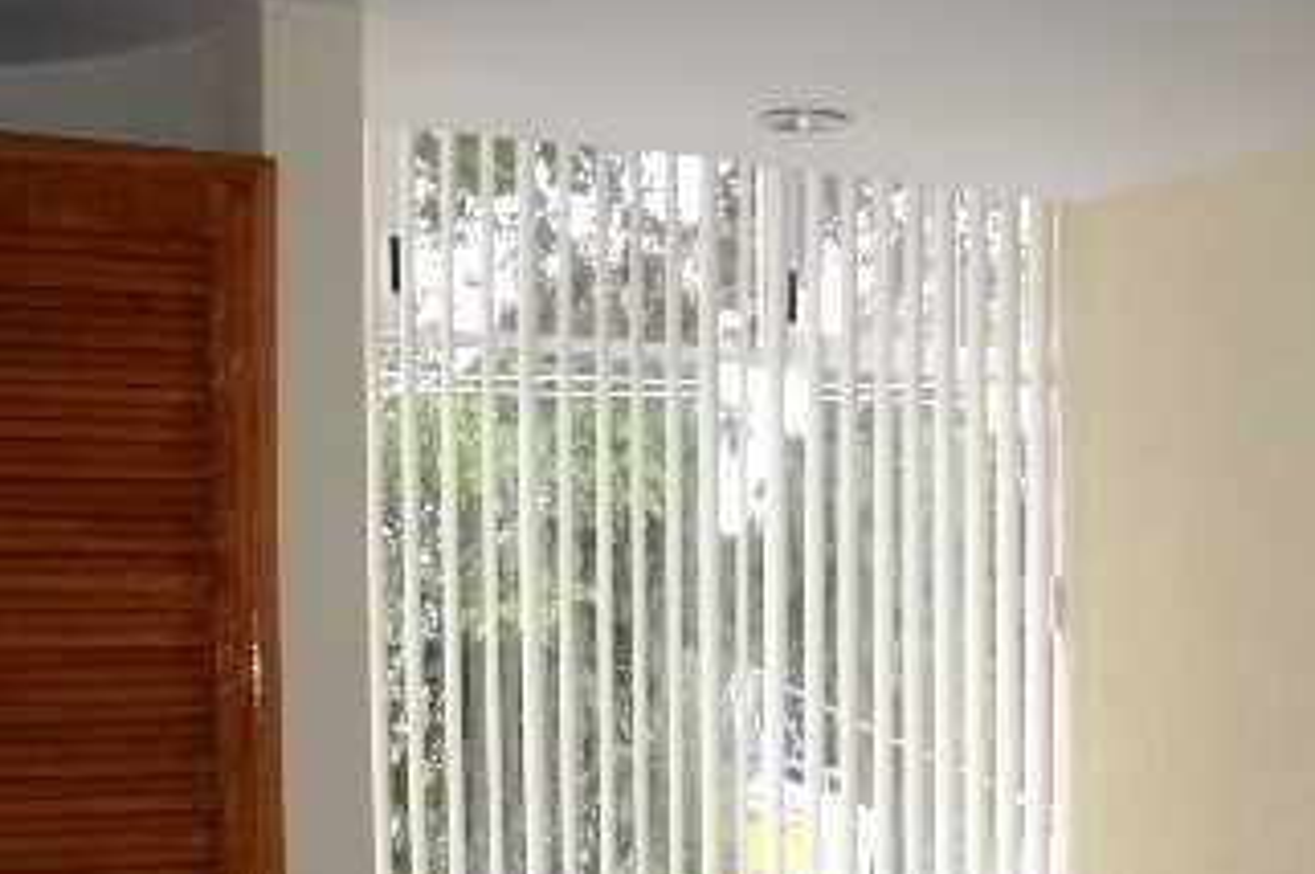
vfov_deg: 19.4
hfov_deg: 29.5
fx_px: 2445
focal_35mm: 67
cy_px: 972
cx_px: 1041
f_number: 3.5
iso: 100
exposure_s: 1/60
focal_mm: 18
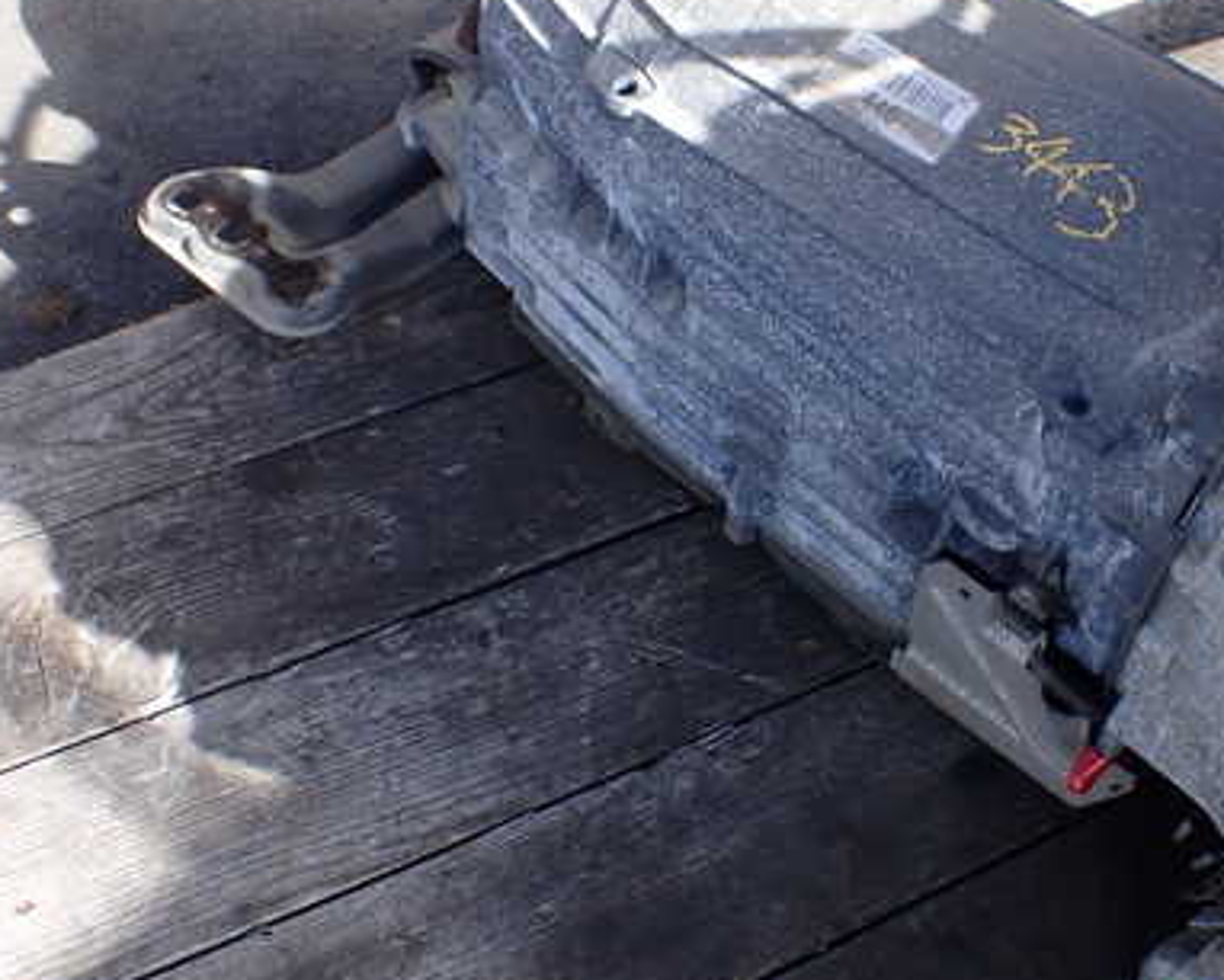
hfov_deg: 39.2
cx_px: 926
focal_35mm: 46
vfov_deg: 32.5
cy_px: 339
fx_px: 1667
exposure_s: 1/250
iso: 100
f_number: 3.2
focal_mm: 5.4
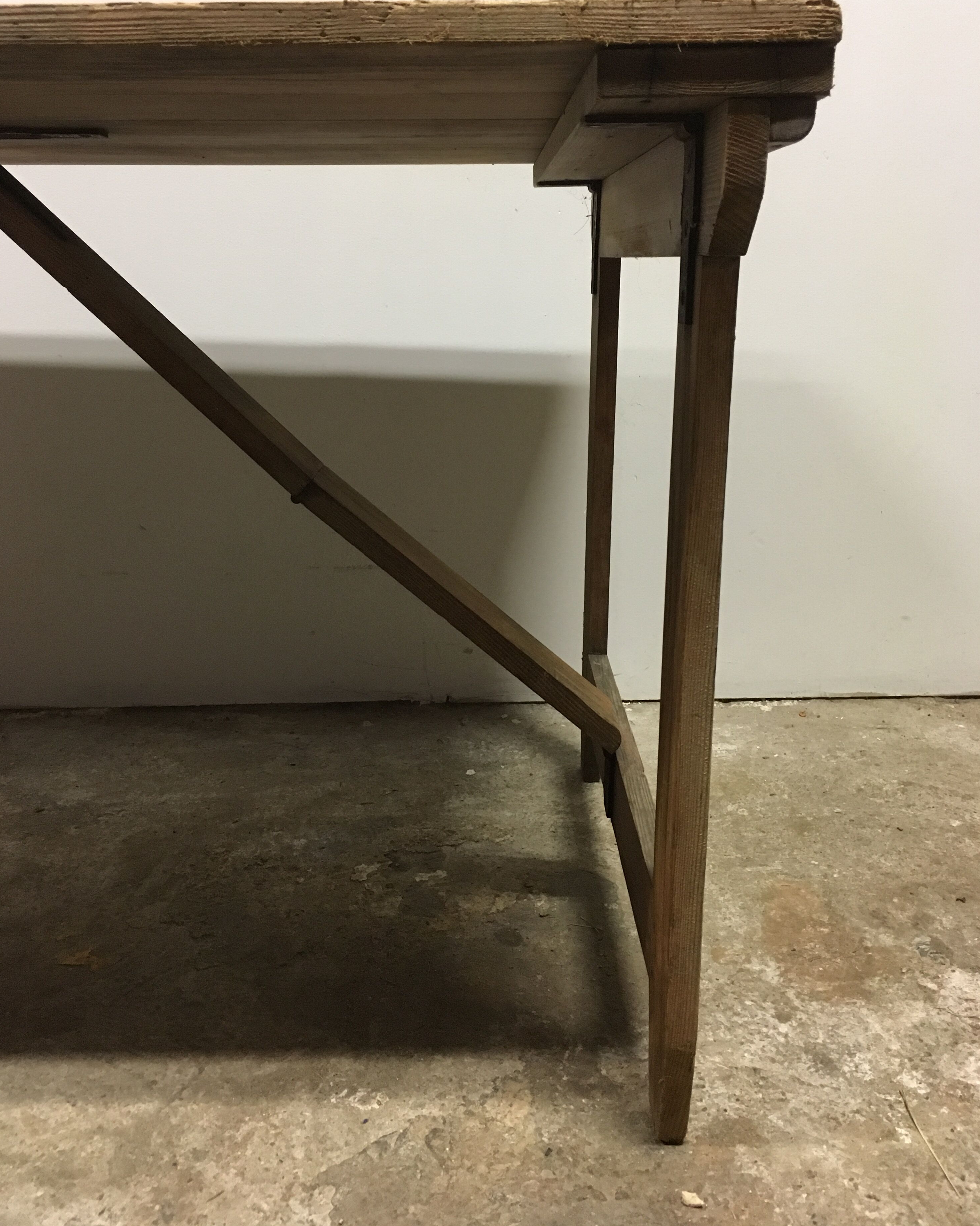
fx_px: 1124
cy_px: 558
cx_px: 490
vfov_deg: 57.1
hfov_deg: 47.1
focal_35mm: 31
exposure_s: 1/25
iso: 200
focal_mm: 4.15
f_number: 2.2
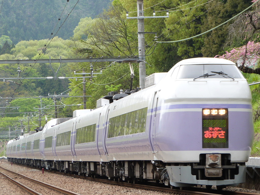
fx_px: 1097
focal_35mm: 146
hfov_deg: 13.5
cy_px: 98
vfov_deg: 10.2
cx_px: 130
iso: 100
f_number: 4
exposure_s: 1/200
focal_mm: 26.3
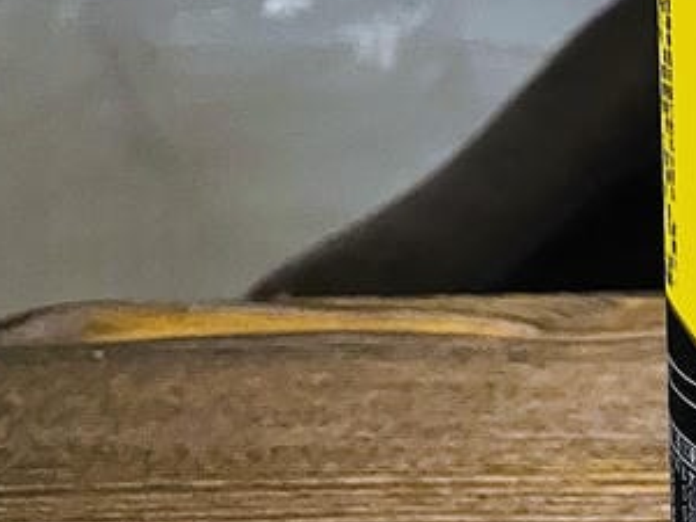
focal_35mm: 104
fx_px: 2091
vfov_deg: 14.0
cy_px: 5
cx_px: 1139
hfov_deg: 16.6
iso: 640
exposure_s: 1/30
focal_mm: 4.2
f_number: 1.6
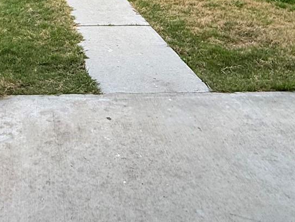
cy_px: -31
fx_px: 452
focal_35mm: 53
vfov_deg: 25.3
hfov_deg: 34.5
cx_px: 39
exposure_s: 1/298
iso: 64
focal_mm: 2.22
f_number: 2.2
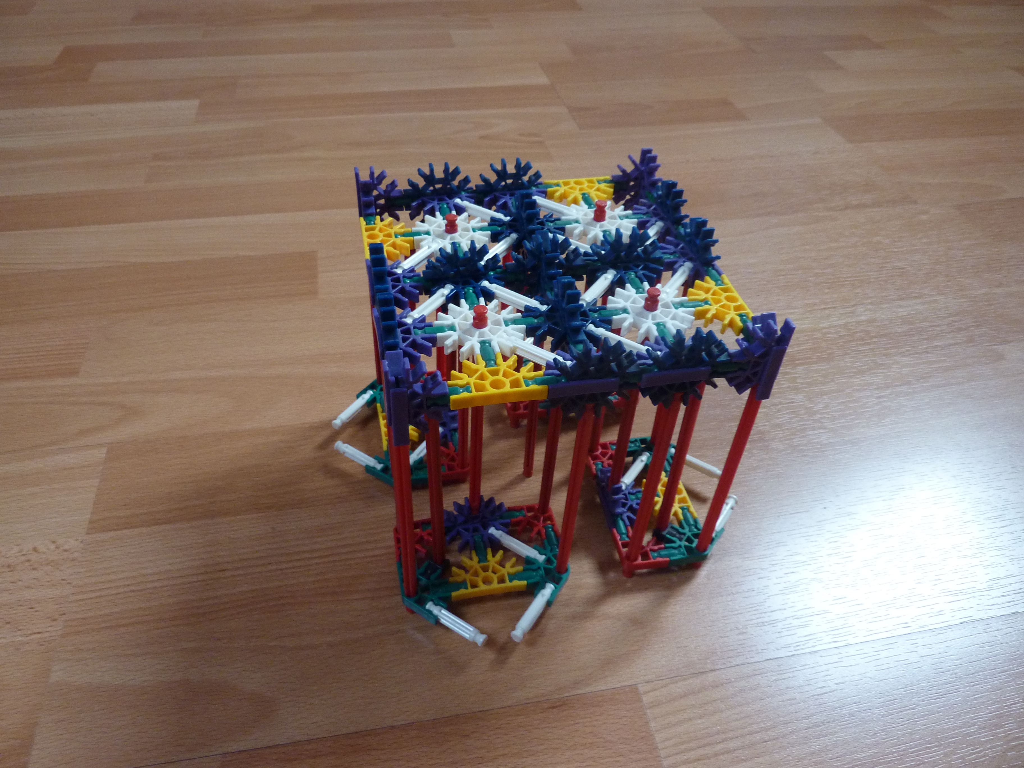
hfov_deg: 69.4
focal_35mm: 25
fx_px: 740
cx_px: 512
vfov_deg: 54.9
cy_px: 384
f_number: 3.3
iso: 250
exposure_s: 1/30
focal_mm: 4.1
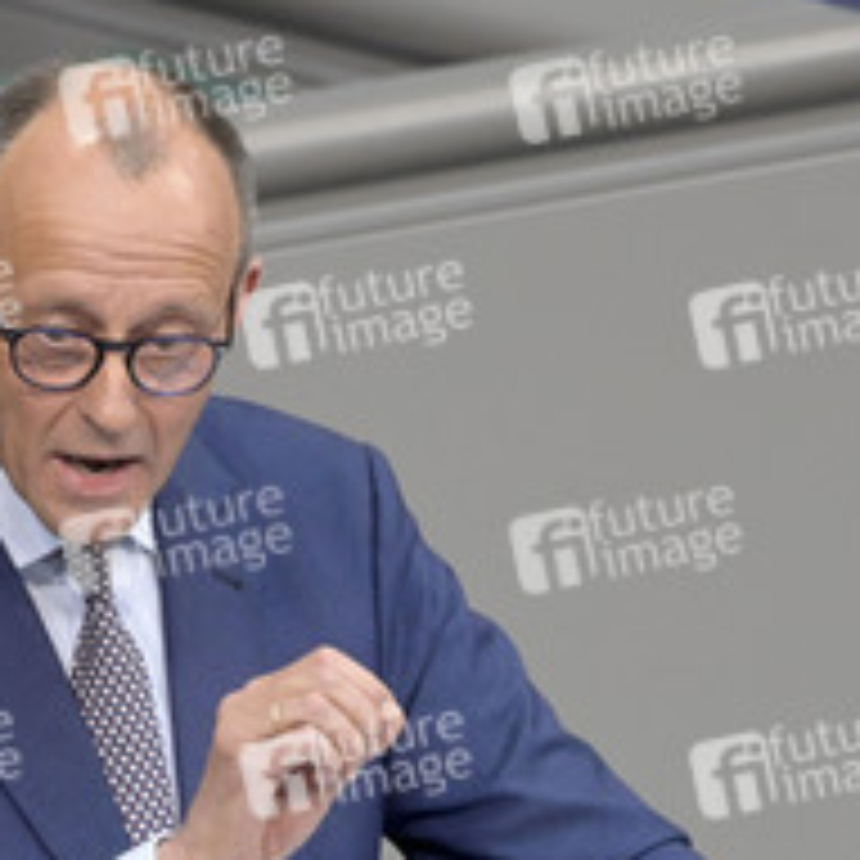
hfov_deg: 2.1
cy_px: 653
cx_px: 236
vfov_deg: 2.1
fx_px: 23076
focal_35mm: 821
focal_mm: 410
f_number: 5.6
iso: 8000
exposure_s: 1/320
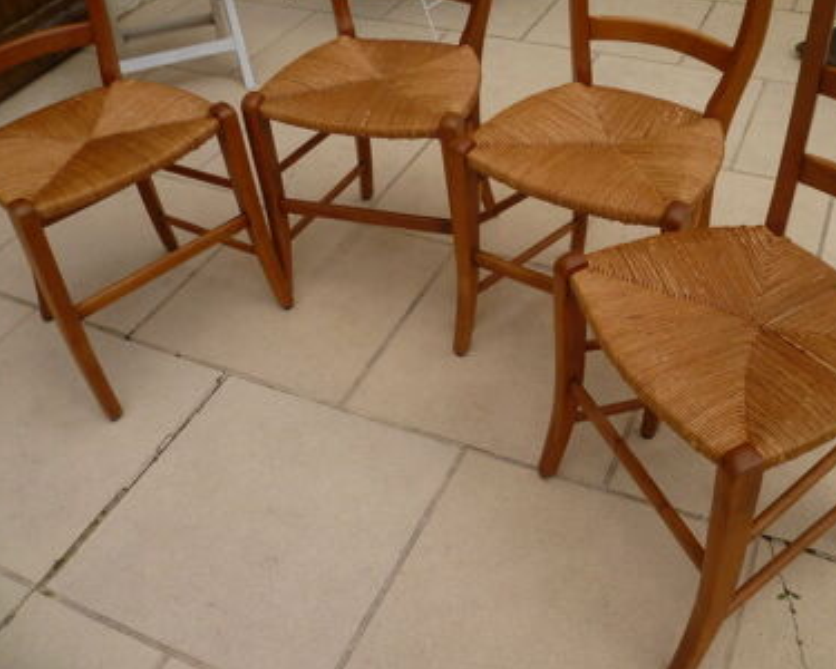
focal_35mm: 35
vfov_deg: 42.0
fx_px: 866
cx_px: 513
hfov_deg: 51.1
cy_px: 270
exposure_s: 1/800
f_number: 2.8
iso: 80
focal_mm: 5
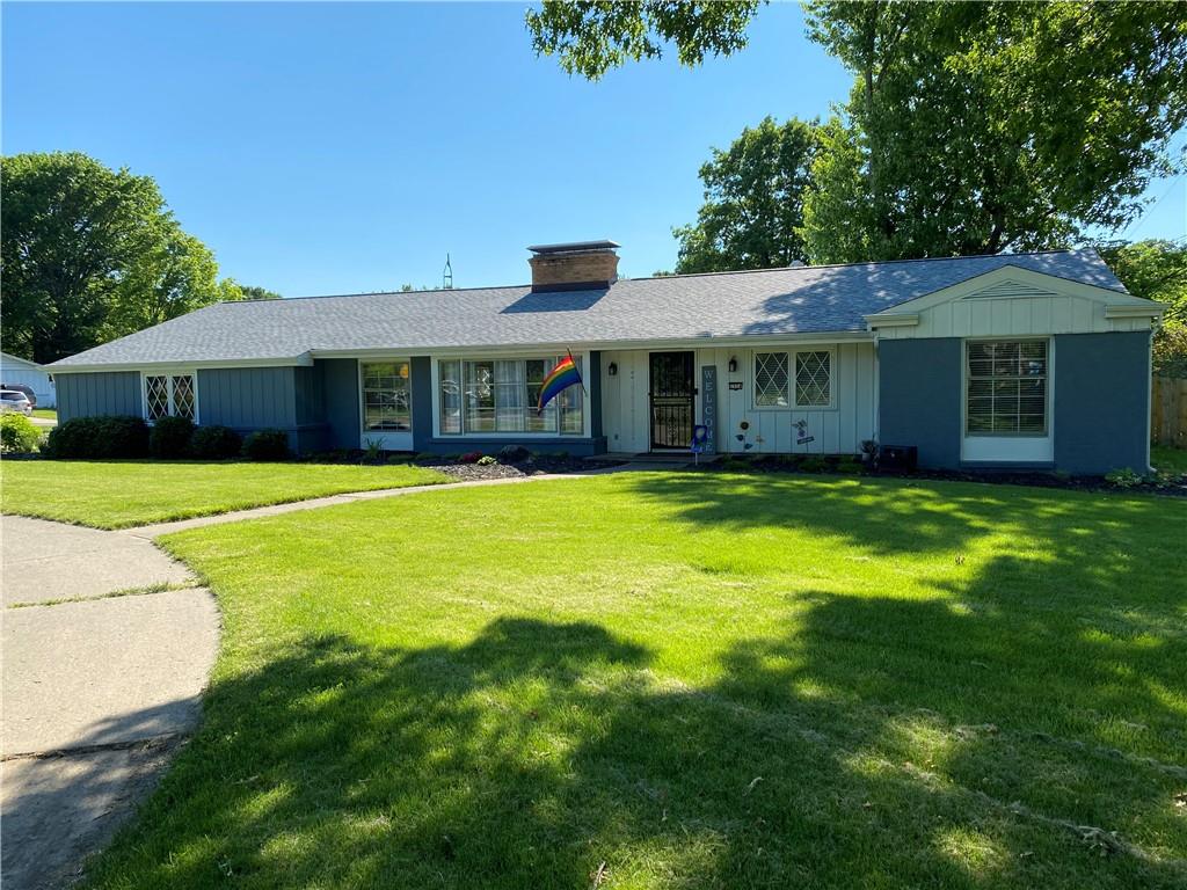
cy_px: 445
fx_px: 892
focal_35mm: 26
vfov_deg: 53.1
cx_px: 594
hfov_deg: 67.3
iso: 32
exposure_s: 1/2066
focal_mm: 4.25
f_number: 1.8
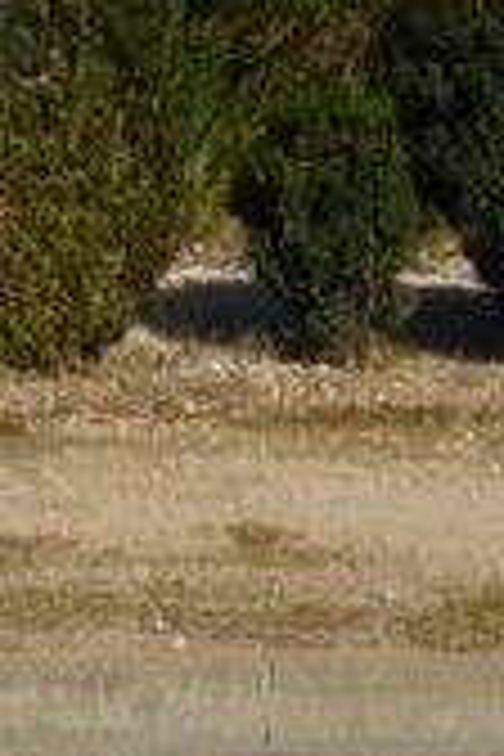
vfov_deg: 5.3
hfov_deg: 3.5
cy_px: -785
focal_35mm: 380
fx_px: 7979
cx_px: -1413
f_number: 3.9
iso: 100
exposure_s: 1/1300
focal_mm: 7.4
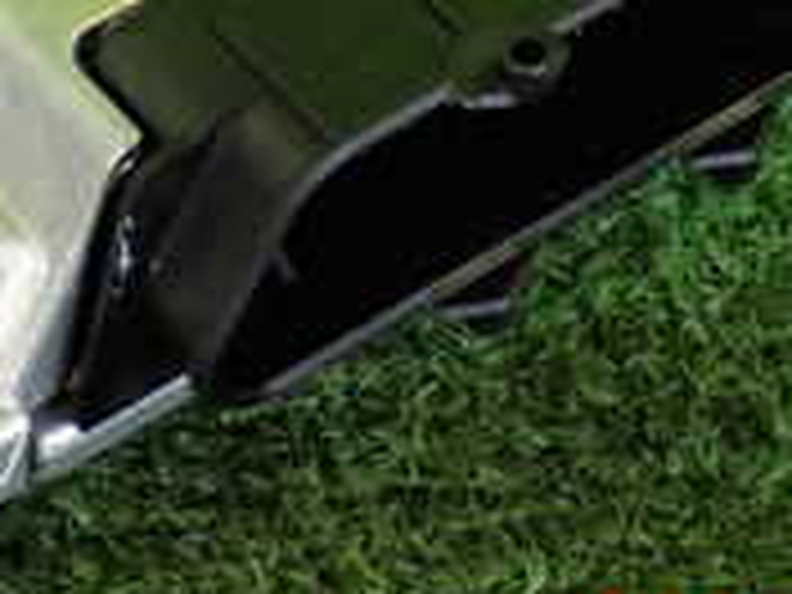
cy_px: -320
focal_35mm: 160
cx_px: 270
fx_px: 3661
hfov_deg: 12.3
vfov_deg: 9.0
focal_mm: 8.4
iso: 640
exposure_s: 1/125
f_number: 3.1
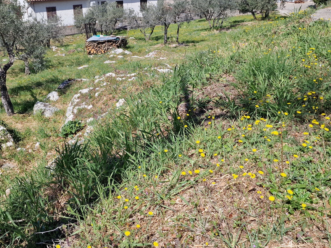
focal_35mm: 36
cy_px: 116
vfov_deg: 39.6
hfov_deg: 50.9
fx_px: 344
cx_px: 129
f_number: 1.8
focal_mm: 6.4
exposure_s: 1/1408
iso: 50
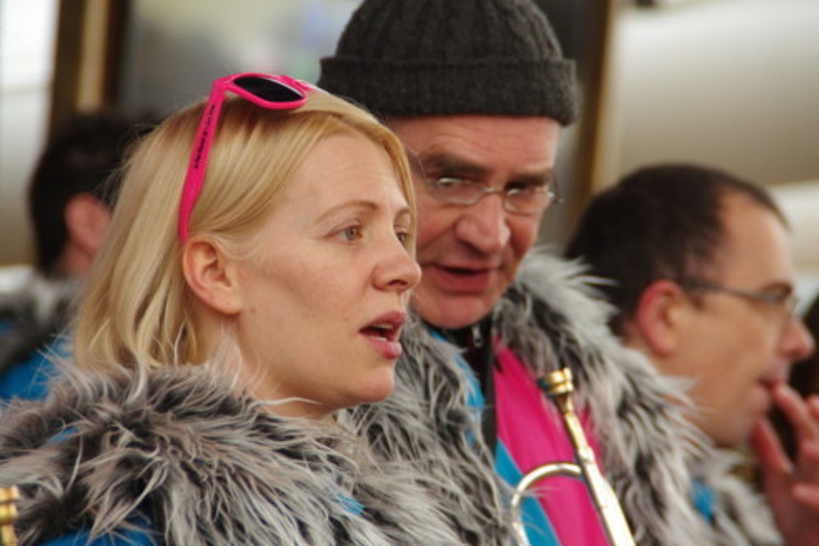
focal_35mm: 304
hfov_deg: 6.8
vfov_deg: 4.5
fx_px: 6915
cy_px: 274
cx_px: 411
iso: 1600
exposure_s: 1/250
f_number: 6.3
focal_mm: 200
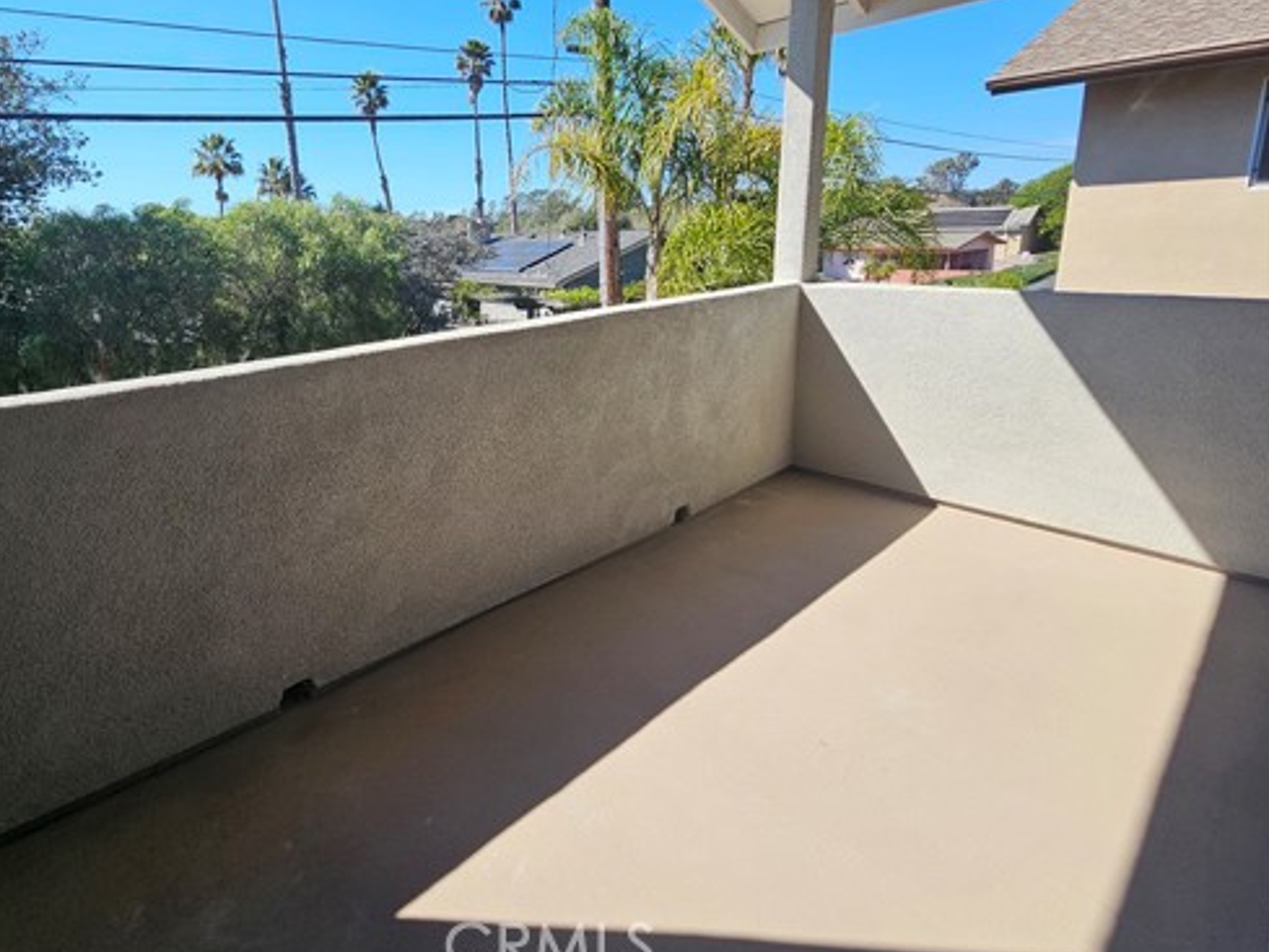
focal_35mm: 17
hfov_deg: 88.5
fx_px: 623
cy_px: 361
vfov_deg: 73.6
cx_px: 449
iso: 50
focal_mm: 2.2
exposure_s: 1/1265
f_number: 2.2
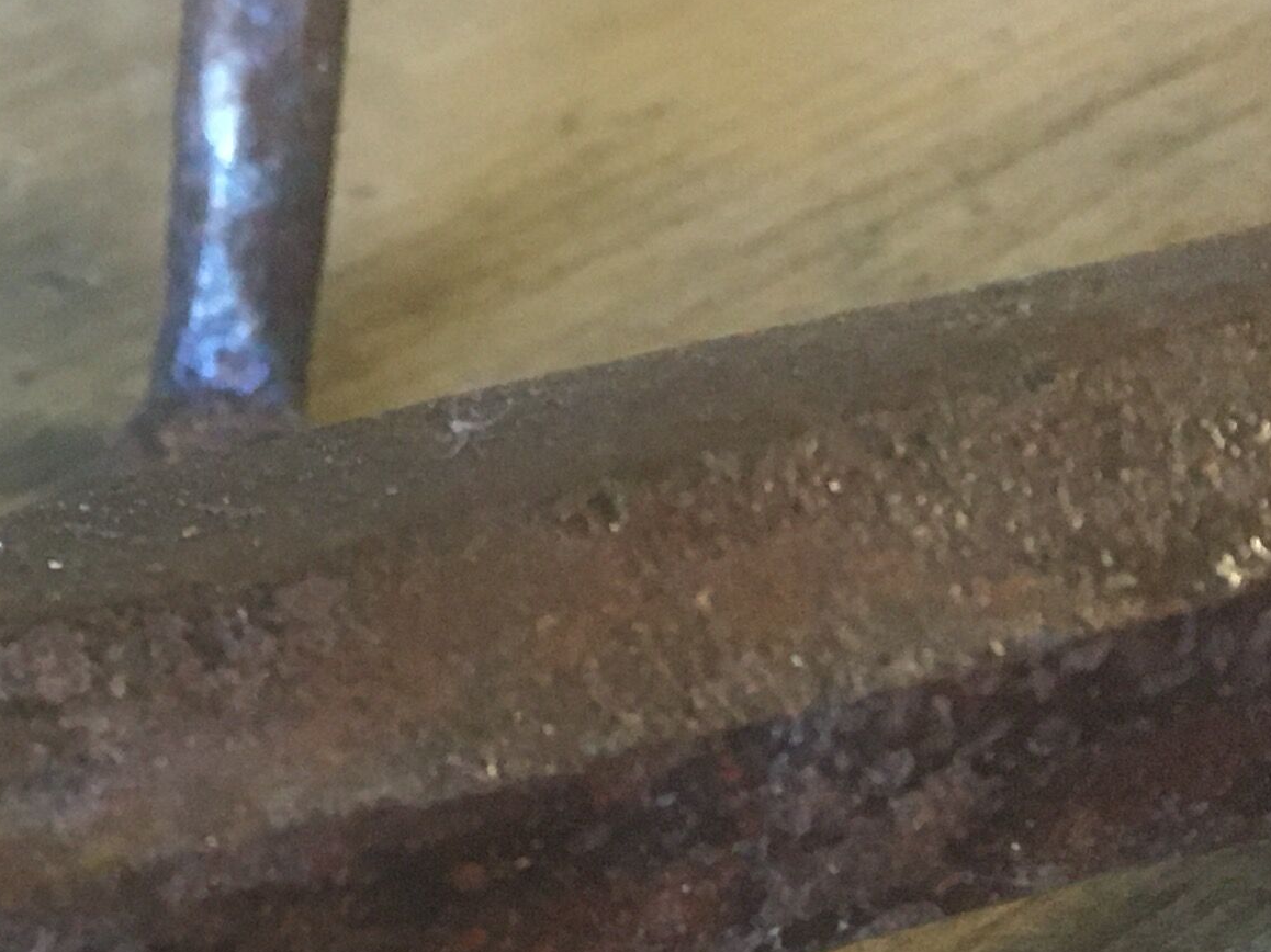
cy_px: 757
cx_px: -216
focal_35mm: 101
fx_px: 3708
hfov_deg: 18.5
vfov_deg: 14.6
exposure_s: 1/25
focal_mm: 4.15
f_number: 2.2
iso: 200
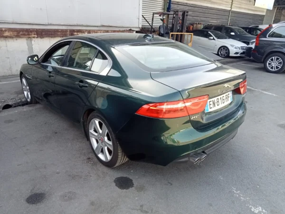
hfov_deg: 63.4
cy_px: 107
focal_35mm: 28
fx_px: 231
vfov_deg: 49.7
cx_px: 142
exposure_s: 1/117
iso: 102
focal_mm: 3.46
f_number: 2.2
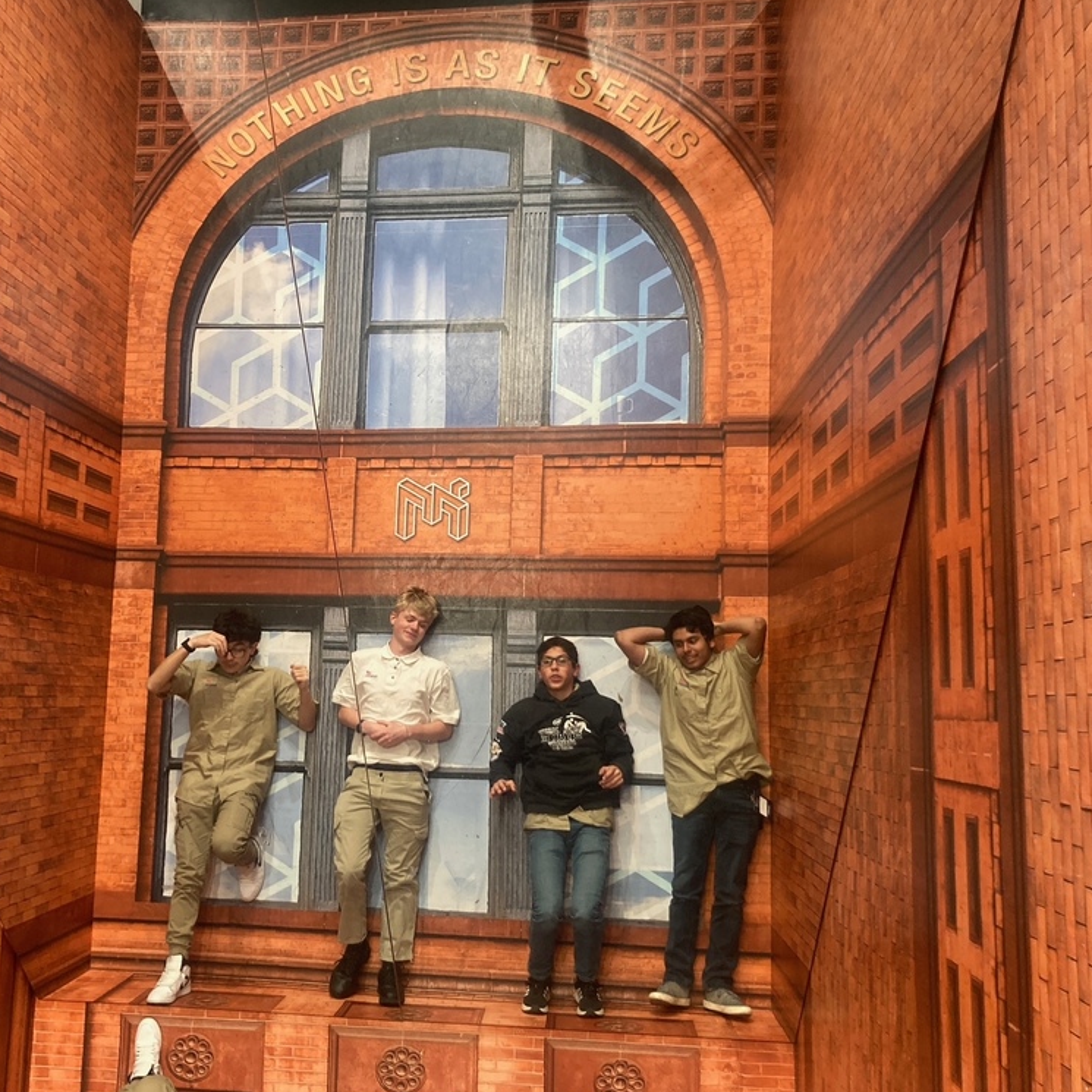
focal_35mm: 34
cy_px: 548
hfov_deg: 48.2
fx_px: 1213
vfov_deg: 48.5
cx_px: 447
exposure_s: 1/60
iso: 160
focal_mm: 3.99
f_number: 1.8
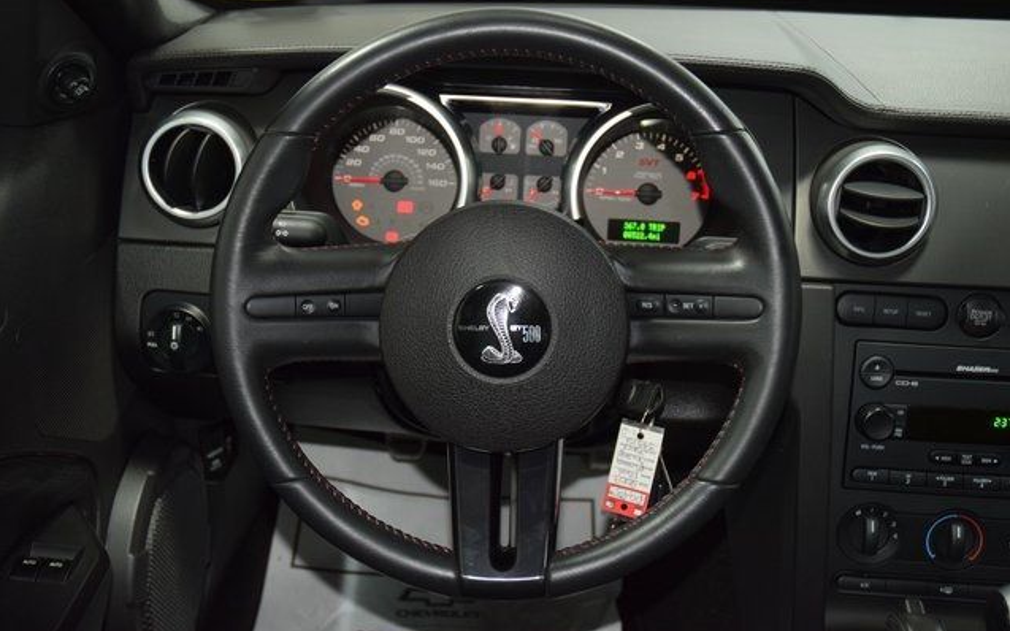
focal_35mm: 42
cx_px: 504
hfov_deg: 47.7
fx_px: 1143
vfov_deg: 30.9
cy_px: 324
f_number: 3.8
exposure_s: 1/40
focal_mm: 27
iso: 1400
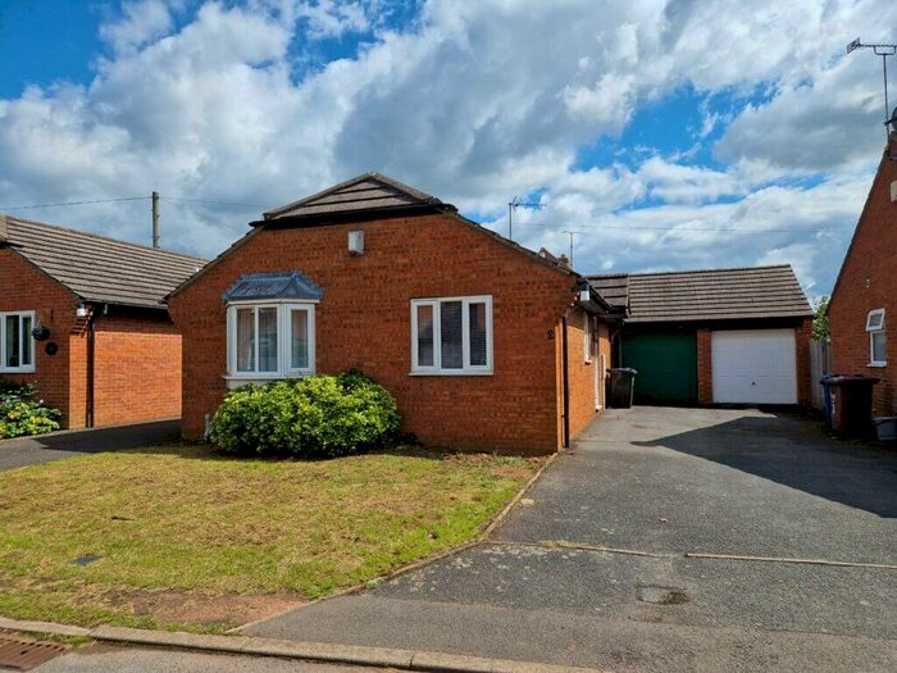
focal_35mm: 23
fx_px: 596
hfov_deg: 73.9
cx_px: 448
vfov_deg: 58.9
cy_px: 336
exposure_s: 1/2048
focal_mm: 5.4
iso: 50
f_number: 1.8
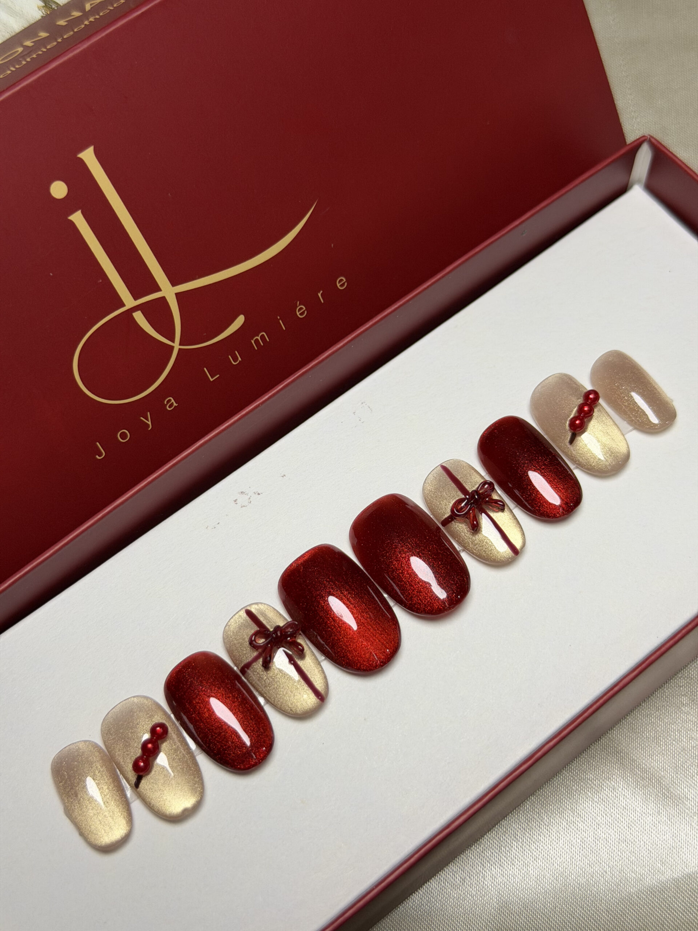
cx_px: 349
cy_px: 466
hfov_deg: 30.3
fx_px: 1291
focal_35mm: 48
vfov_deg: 39.7
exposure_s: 1/97
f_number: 1.78
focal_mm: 6.76
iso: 100
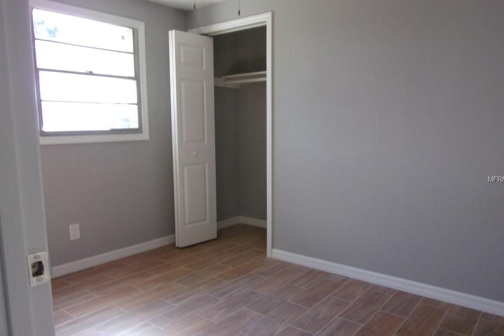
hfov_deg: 69.4
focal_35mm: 26
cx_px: 256
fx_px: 364
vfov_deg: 49.5
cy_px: 180
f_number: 3.3
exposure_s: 1/60
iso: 200
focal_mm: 4.3
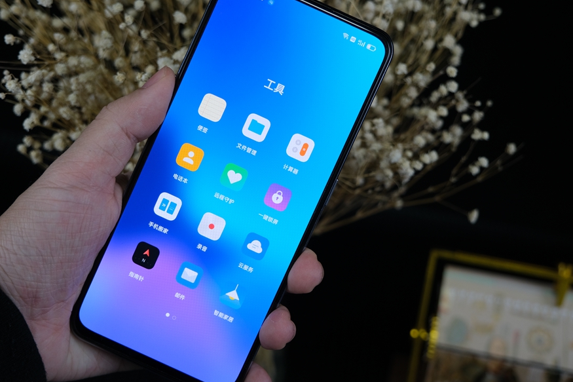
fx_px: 764
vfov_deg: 28.1
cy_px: 184
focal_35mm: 48
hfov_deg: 41.1
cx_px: 269
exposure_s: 1/100
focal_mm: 27.5
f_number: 4
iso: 320
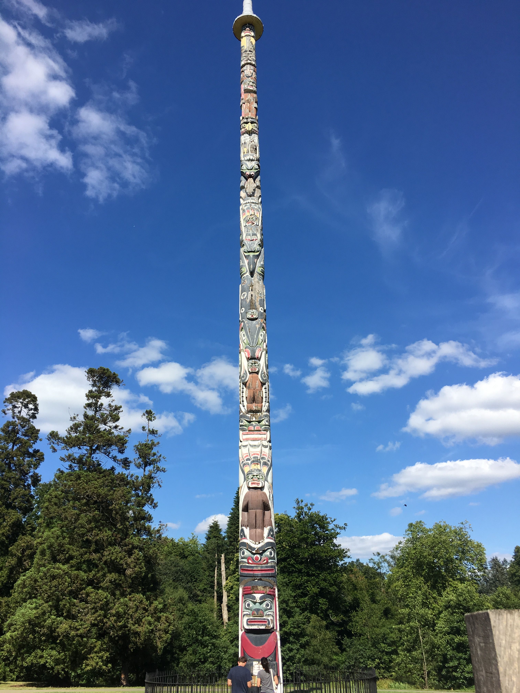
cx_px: 260
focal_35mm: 29
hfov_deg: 48.2
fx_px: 581
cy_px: 346
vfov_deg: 61.7
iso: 25
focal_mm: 4.15
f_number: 2.2
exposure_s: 1/1570
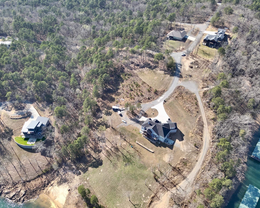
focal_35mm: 26
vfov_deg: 54.9
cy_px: 106
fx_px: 200
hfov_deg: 65.9
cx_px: 118
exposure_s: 1/400
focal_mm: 4.4
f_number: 2.8
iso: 100
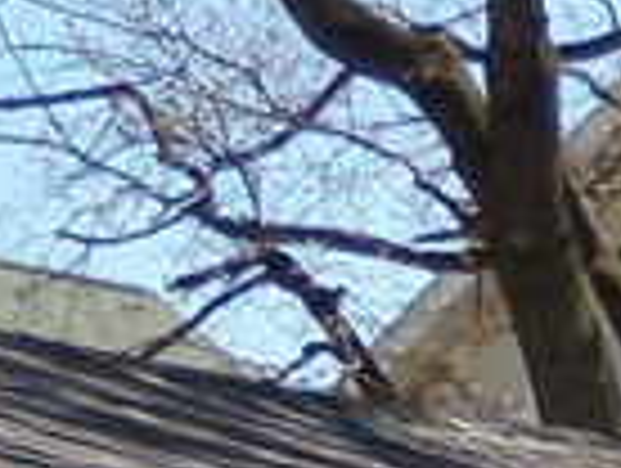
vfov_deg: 5.3
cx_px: 1598
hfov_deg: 6.9
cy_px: 1318
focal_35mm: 267
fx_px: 4798
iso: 80
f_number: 3.6
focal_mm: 6.4
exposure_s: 1/500
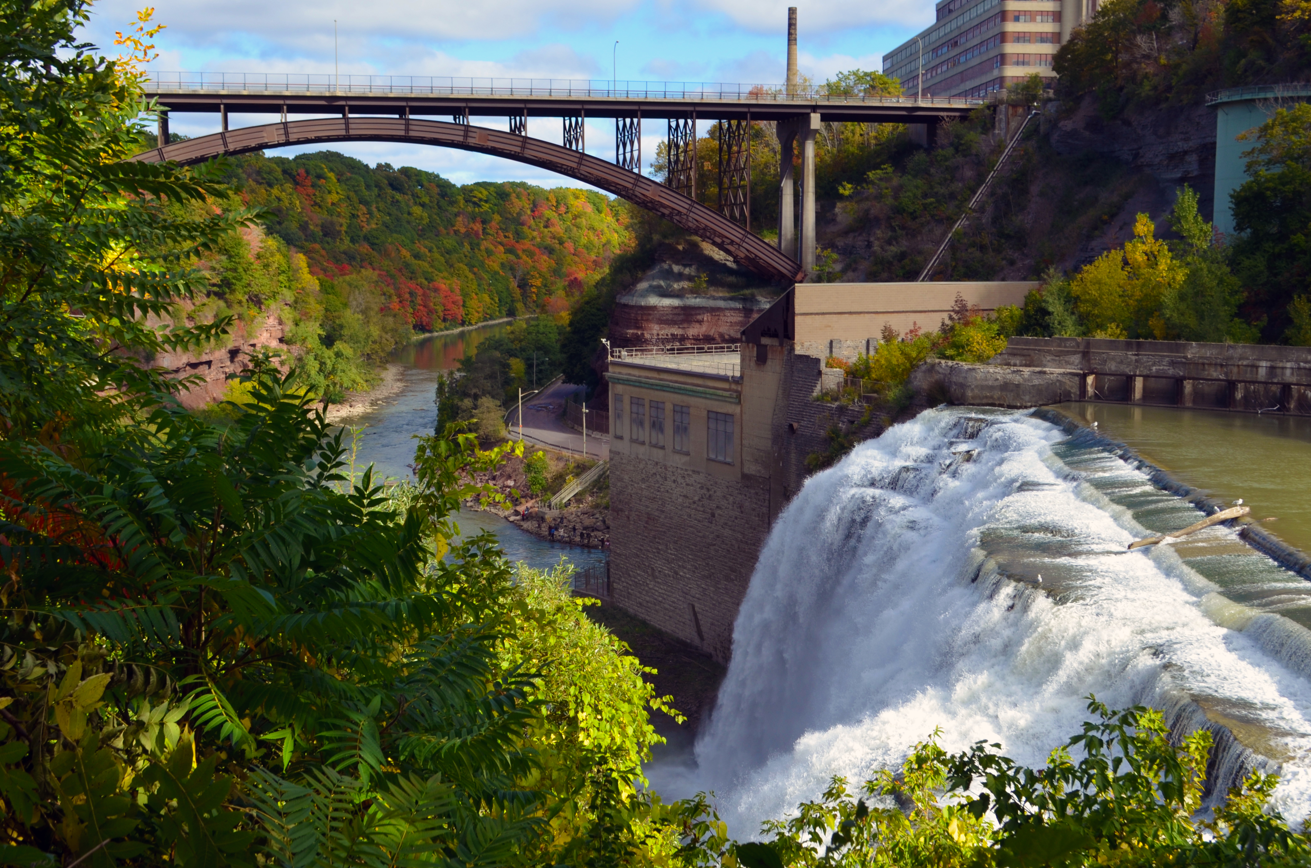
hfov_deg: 46.5
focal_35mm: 42
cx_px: 677
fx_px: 1526
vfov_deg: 31.8
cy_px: 419
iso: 180
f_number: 8
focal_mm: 24
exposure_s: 1/250
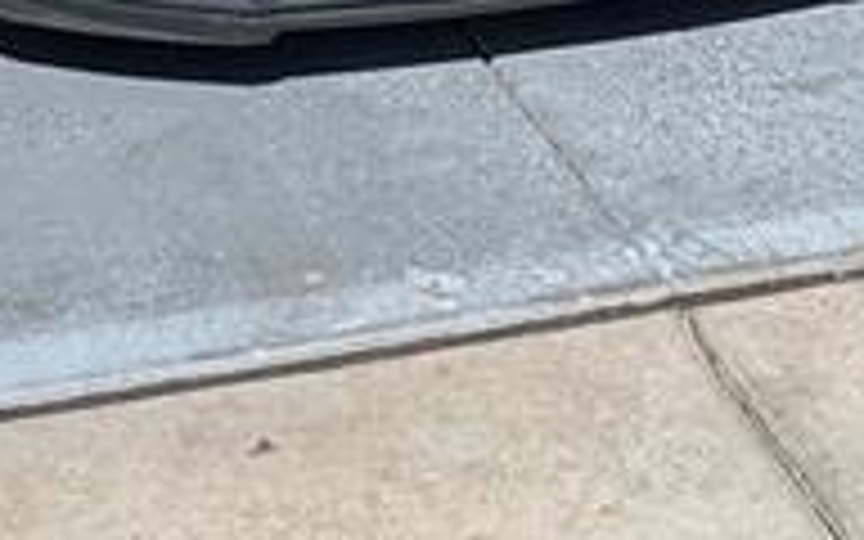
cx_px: 279
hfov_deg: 24.0
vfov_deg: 12.1
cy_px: -756
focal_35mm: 86
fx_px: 2025
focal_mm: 1.57
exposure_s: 1/1672
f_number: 1.8
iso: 32
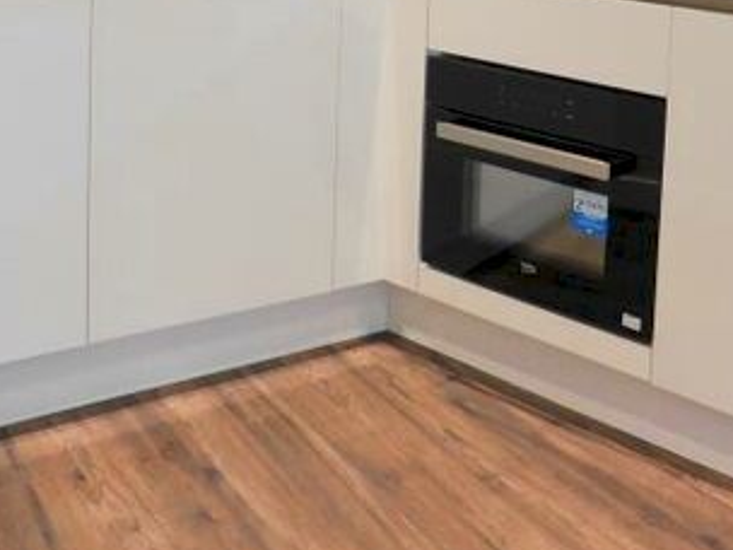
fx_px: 1122
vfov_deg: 25.5
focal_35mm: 53
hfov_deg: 35.0
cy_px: -54
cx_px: 593
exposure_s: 1/30
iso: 320
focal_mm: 4
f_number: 3
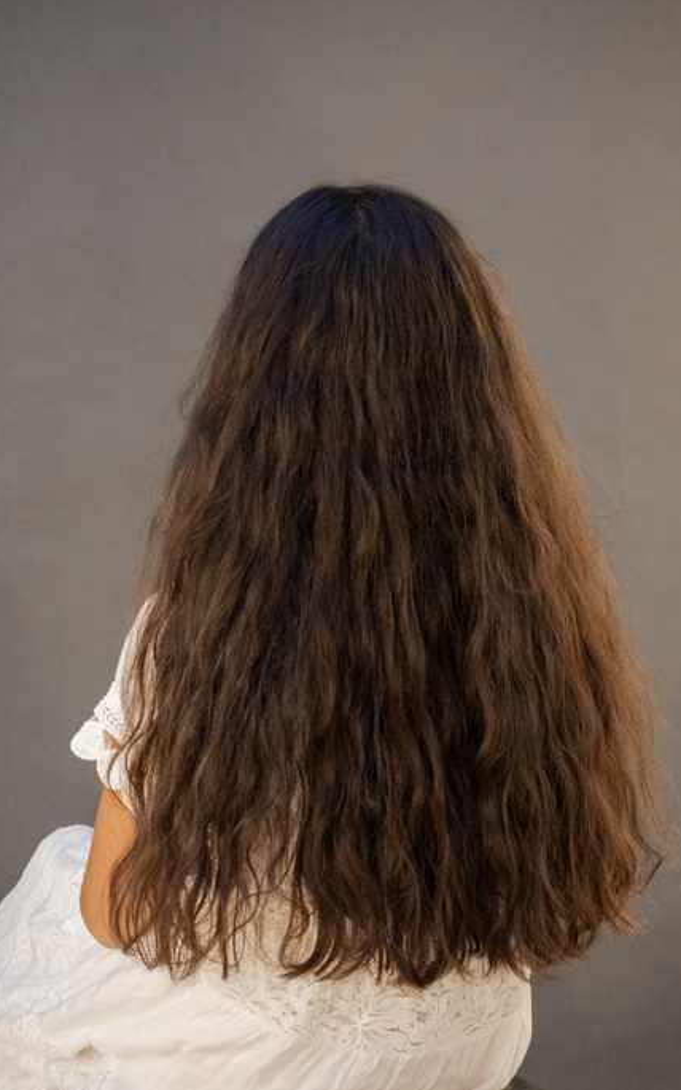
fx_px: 2287
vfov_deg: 26.8
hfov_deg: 16.9
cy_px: 543
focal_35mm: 77
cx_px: 358
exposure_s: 1/25
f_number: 4.5
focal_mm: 50
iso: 6400
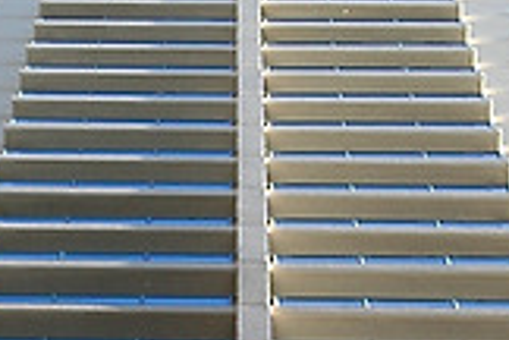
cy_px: 554
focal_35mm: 317
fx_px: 4482
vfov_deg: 4.3
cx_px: 286
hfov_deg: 6.5
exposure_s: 1/200
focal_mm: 38
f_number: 7.1
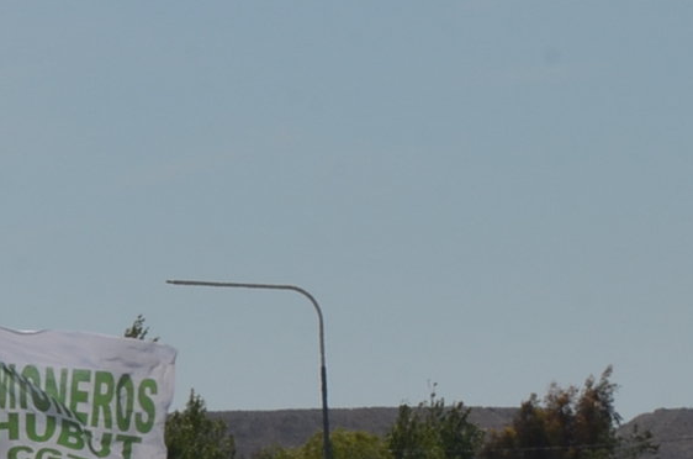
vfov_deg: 2.0
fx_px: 13256
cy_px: 985
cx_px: 234
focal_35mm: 690
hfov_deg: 3.0
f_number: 20
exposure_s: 1/250
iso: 250
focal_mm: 105
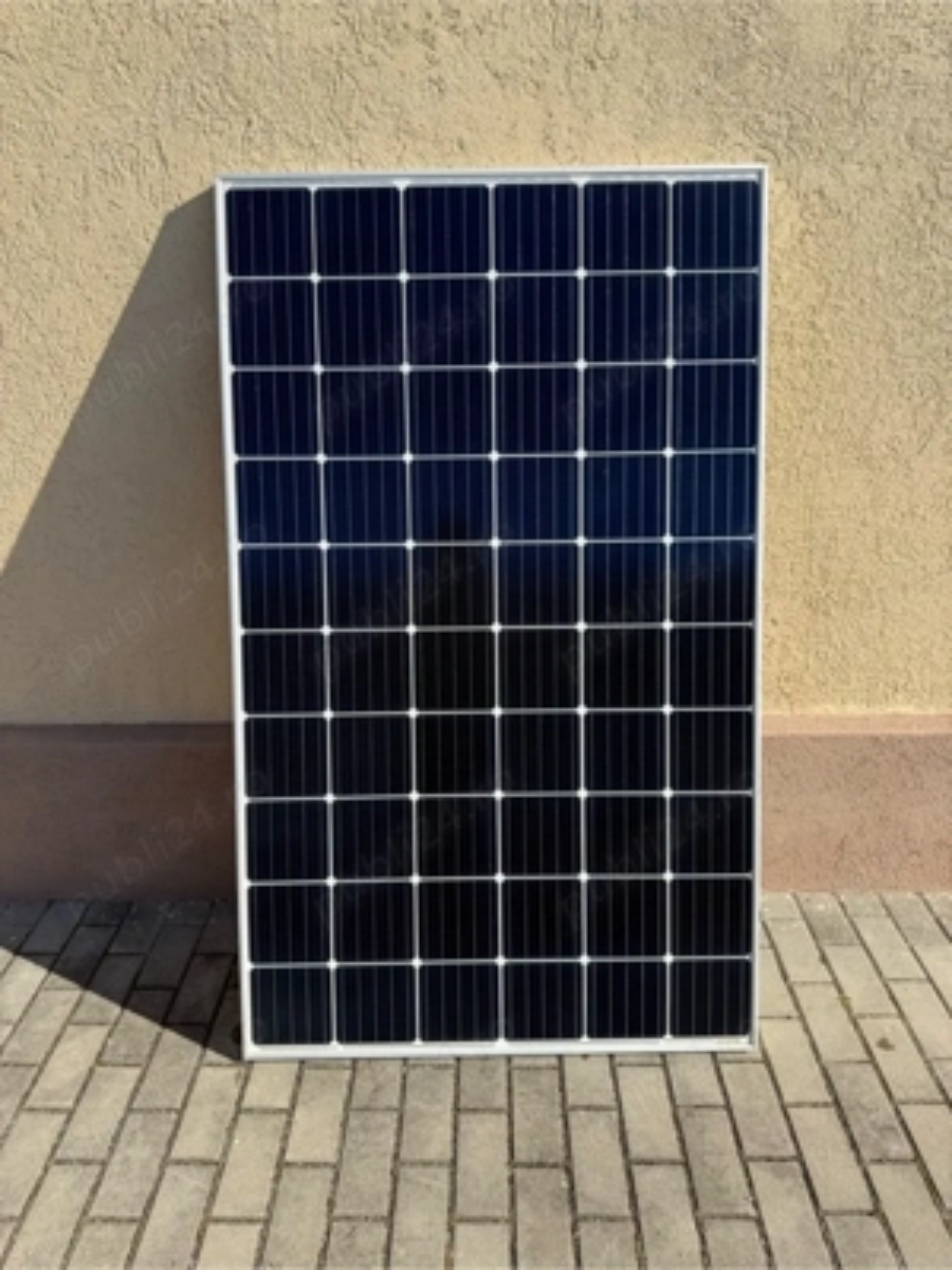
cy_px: 635
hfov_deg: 56.8
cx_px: 476
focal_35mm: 24
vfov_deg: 71.6
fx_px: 880
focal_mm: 6.76
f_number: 1.78
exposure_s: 1/2525
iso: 80
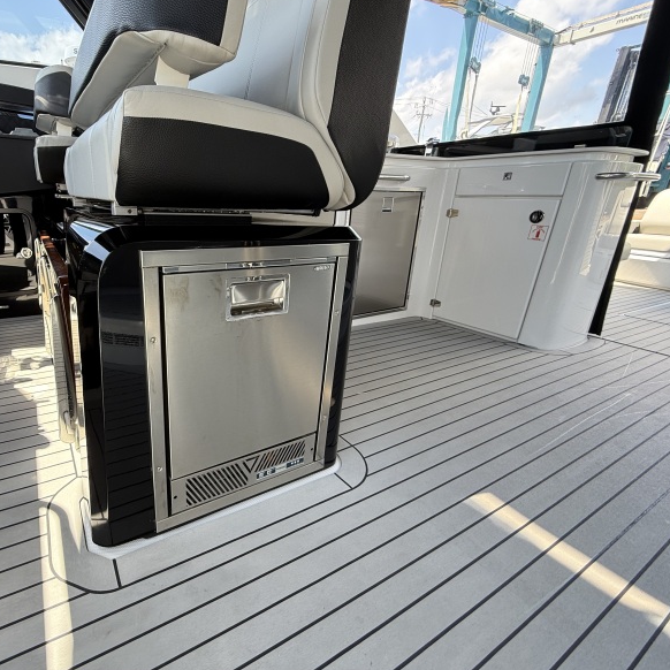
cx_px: 234
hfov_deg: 81.6
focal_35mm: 17
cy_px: 328
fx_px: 372
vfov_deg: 84.0
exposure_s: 1/166
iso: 64
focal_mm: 2.22
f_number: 2.2
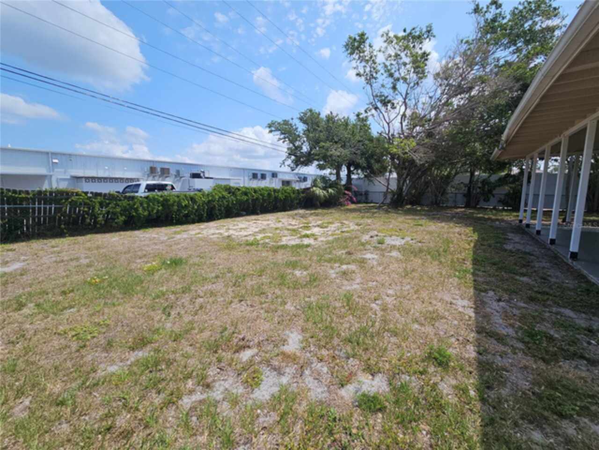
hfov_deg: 106.2
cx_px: 300
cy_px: 225
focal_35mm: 13
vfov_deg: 89.9
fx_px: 225
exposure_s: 1/2679
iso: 50
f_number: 2.2
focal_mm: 2.2
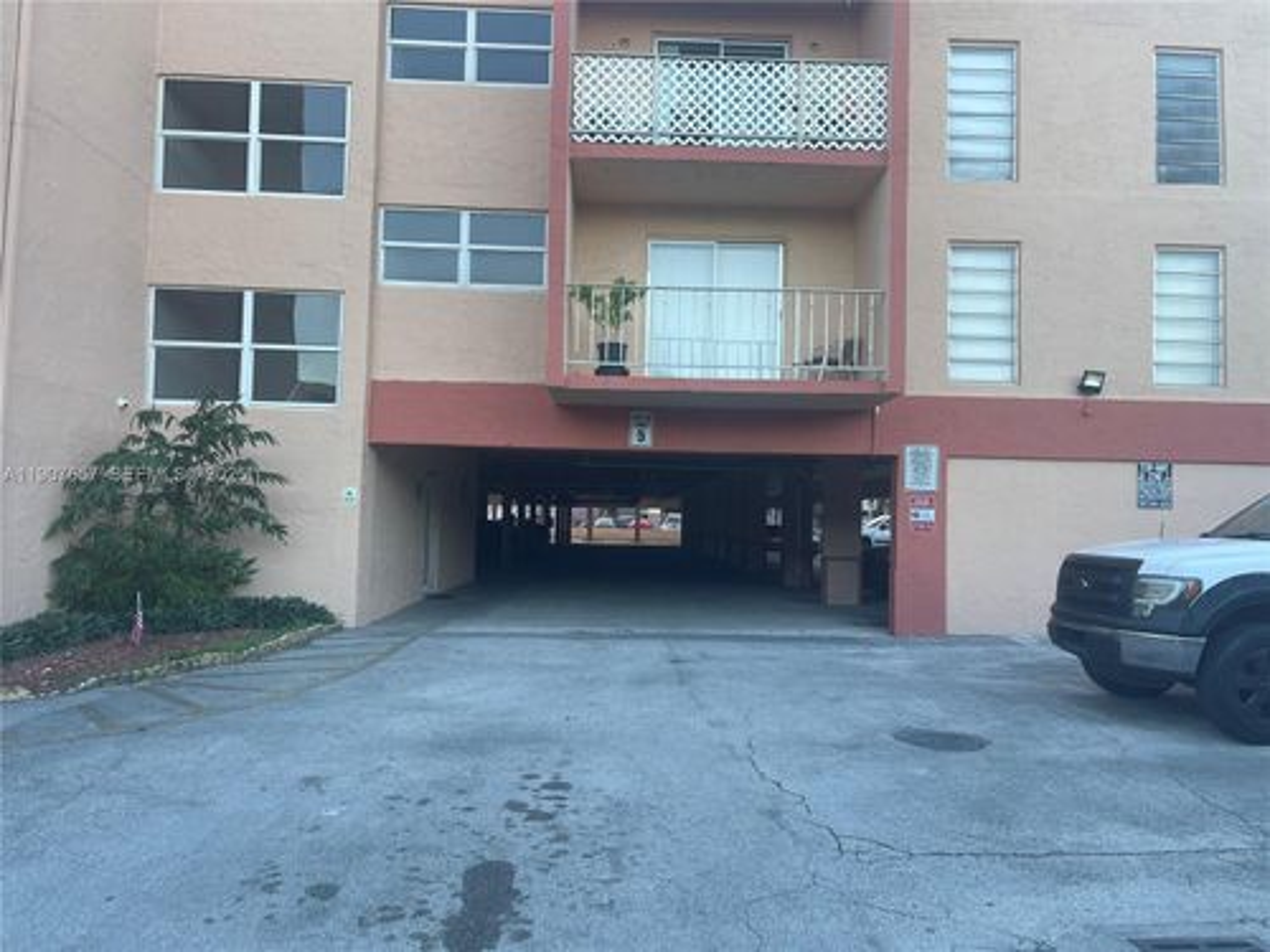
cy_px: 476
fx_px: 917
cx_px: 635
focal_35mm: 25
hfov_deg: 69.4
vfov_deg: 54.9
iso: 32
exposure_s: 1/162
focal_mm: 5.1
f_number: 1.6
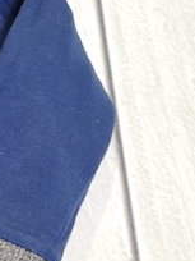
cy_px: 178
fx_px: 796
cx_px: -168
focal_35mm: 106
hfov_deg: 12.6
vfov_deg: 18.5
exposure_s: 1/50
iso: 100
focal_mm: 5.58
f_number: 1.8
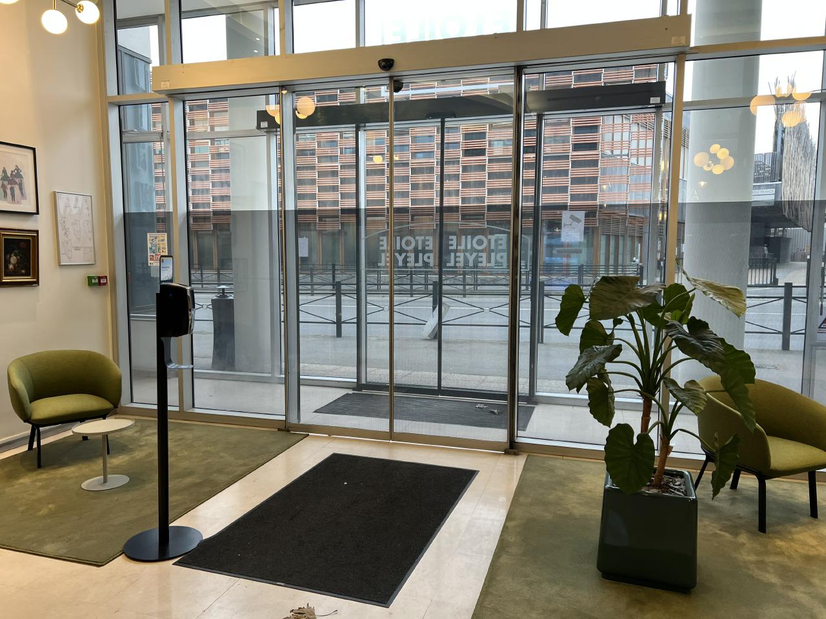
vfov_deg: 53.1
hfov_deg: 67.3
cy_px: 310
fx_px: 620
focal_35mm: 26
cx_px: 413
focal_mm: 5.7
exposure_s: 1/100
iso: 80
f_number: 1.5
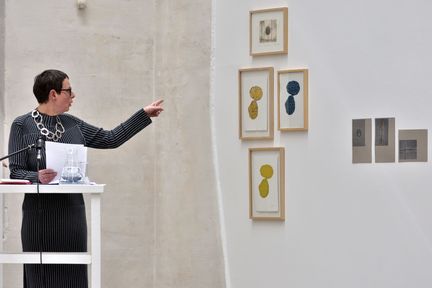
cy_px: 144
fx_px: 2196
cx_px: 216
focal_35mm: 183
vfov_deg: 7.5
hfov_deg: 11.2
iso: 640
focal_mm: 122
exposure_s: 1/125
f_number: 4.8
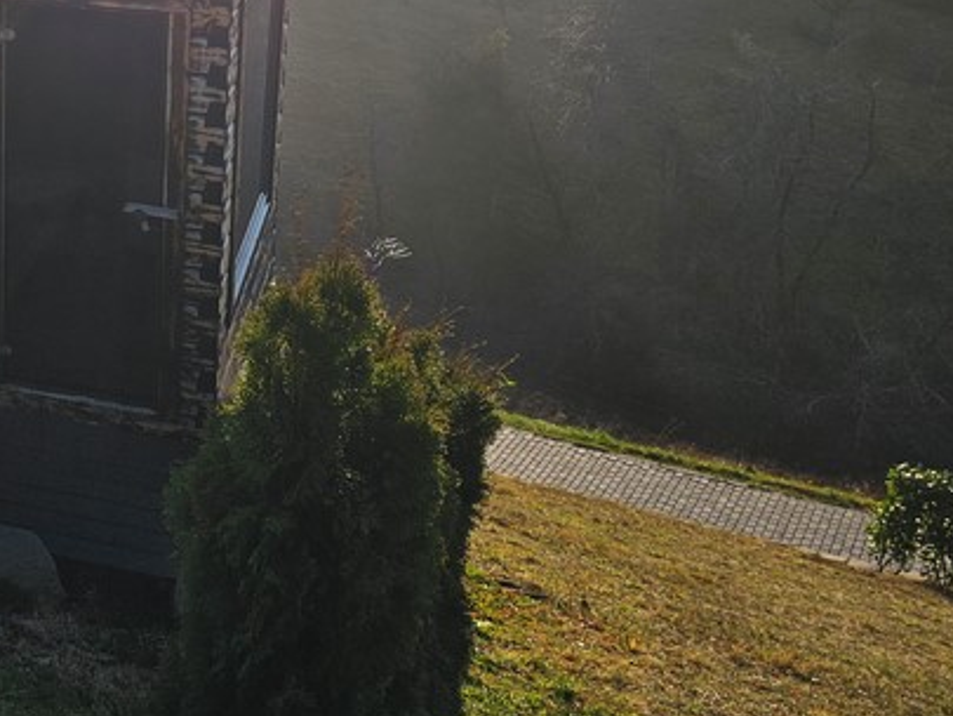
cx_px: -51
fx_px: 1460
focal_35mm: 53
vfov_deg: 26.1
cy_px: 5
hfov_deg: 32.5
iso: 12
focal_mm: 6.3
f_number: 1.7
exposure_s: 1/1005
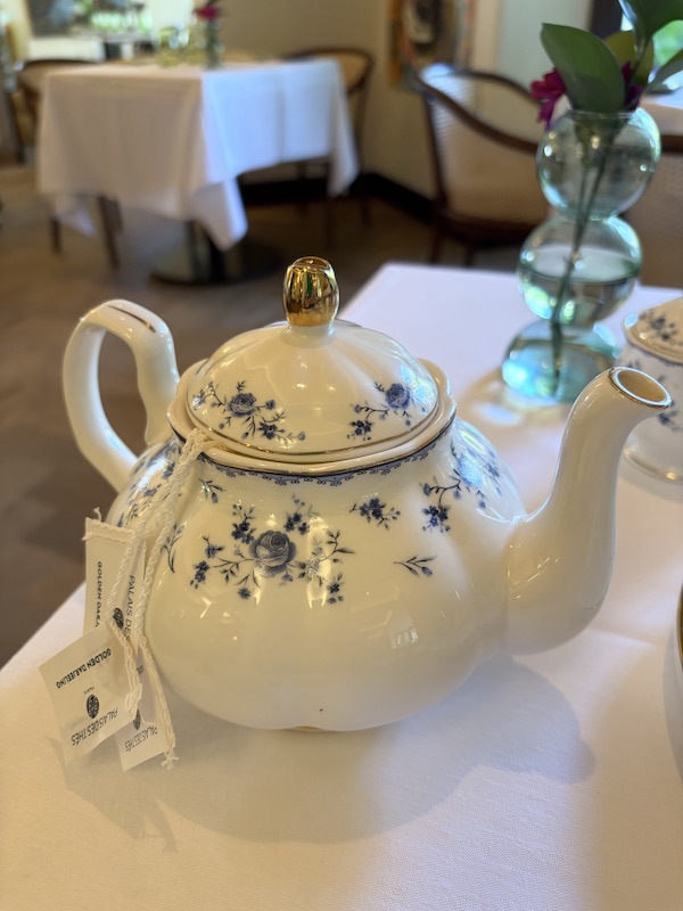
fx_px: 684
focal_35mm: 26
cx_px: 342
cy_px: 456
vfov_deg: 67.3
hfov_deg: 53.1
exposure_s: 1/60
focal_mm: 5.96
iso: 200
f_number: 1.6
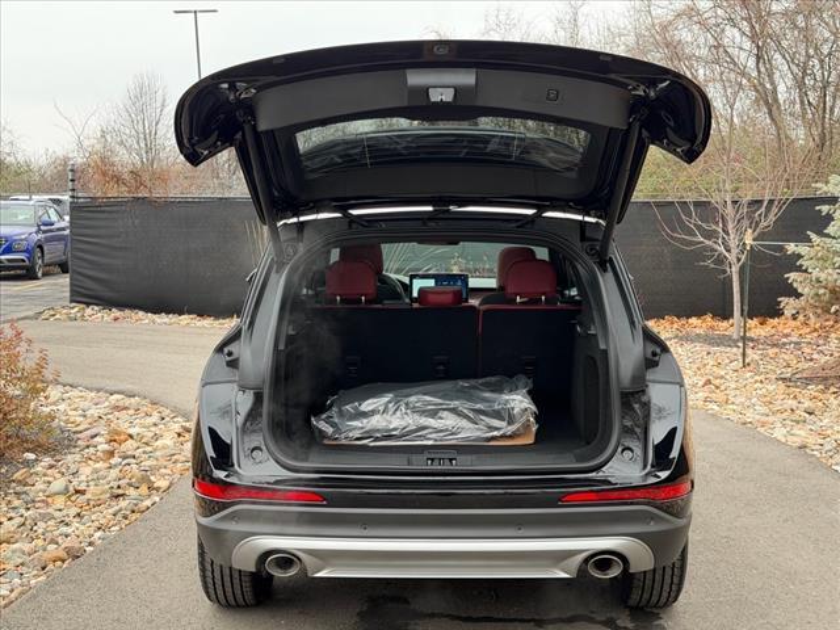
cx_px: 420
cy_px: 315
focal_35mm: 48
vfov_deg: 30.3
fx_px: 1165
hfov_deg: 39.7
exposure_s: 1/351
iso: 80
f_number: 1.78
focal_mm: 6.76
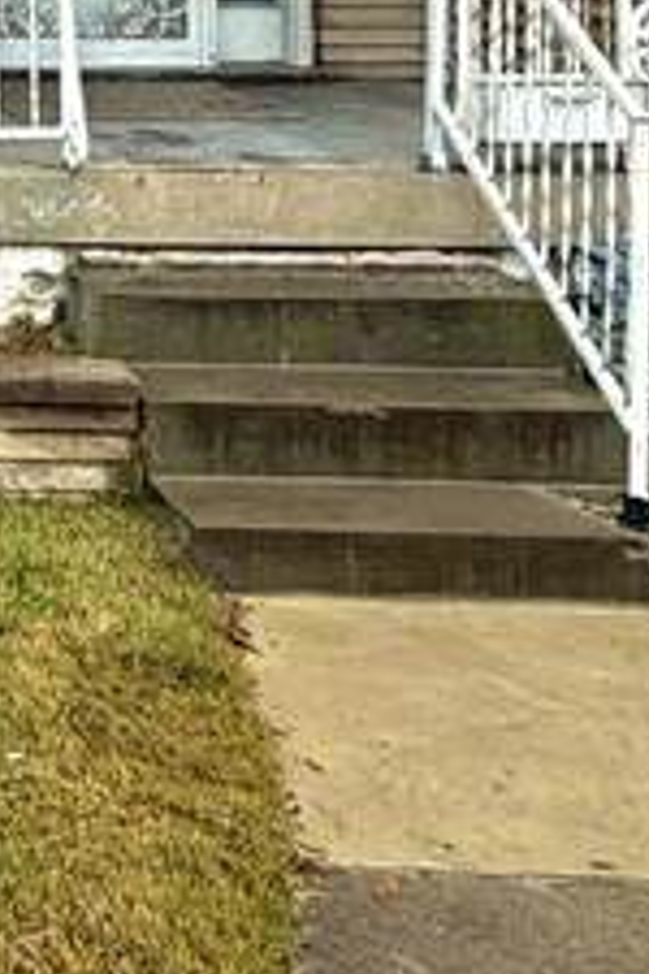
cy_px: -164
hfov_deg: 17.6
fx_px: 1676
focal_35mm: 62
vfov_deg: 28.6
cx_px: -532
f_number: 2.2
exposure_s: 1/545
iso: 40
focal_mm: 2.22
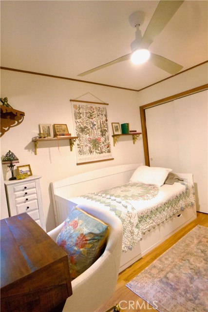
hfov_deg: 61.3
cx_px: 104
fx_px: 175
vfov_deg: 83.3
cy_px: 156
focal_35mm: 20
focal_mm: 13.5
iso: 3200
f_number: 4
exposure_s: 1/160
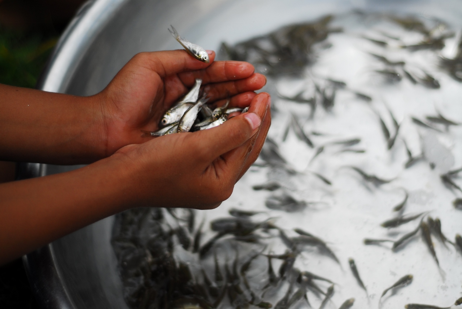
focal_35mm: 75
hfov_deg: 27.0
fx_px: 964
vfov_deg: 18.2
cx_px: 231
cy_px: 154
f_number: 2.2
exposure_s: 1/6400
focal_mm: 50
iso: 200
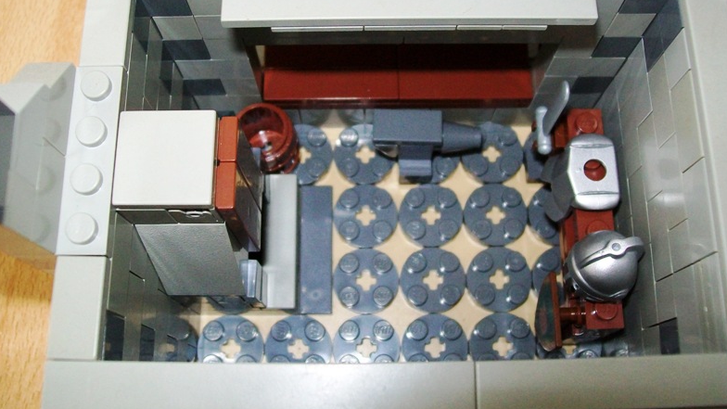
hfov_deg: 50.5
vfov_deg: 29.6
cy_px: 157
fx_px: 771
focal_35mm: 40
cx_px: 366
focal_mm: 6
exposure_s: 1/60
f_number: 2.7
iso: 160
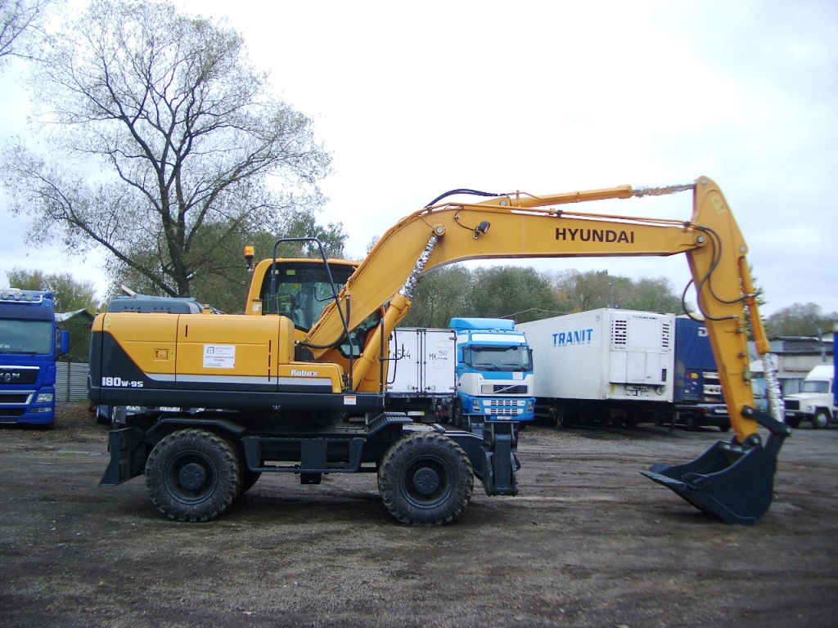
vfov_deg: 40.7
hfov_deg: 52.6
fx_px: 847
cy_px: 314
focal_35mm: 35
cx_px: 419
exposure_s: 1/200
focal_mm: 5.8
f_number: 2.6
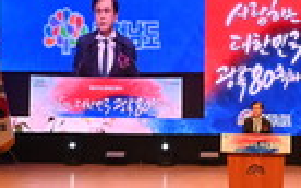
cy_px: 20
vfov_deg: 9.2
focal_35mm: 142
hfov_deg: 14.5
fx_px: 1164
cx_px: 292
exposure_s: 1/250
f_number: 10
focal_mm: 32
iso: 1000
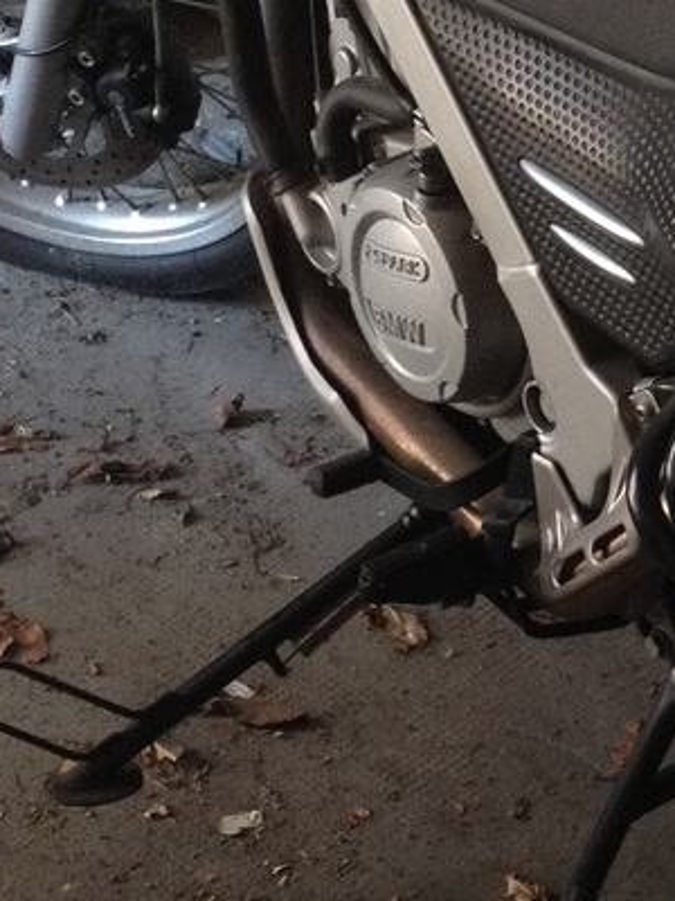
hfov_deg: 13.0
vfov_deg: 17.4
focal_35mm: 112
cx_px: 698
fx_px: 2912
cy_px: 198
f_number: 2.4
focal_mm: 4.28
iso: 125
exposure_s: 1/20
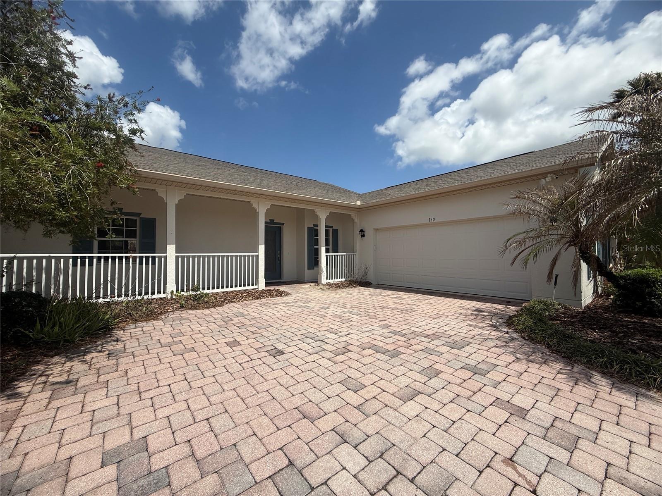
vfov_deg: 85.7
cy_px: 248
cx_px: 331
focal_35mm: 14
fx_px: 268
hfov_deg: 102.1
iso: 50
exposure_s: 1/2976
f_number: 2.2
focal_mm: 2.22
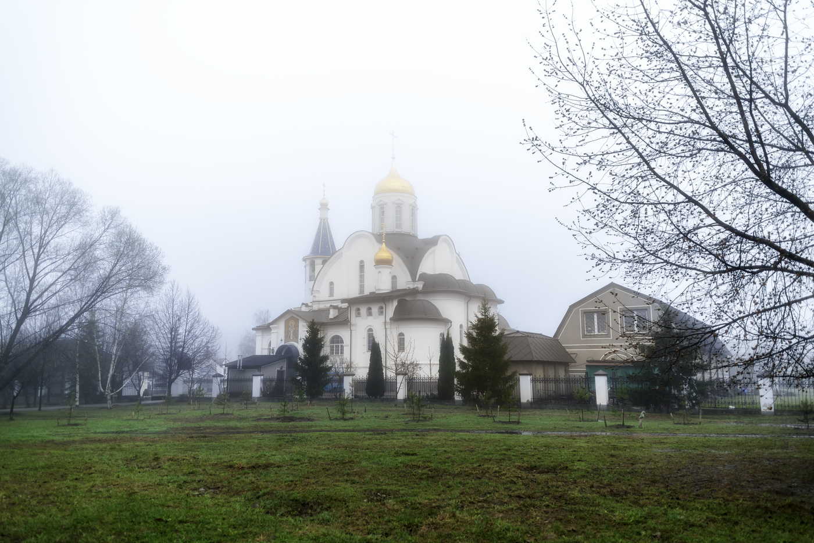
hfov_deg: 65.4
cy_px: 272
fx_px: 633
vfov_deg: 46.5
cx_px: 407
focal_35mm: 28
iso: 50
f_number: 2.8
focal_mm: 28
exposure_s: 1/800
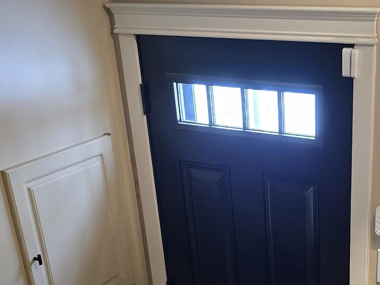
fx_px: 681
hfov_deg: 30.7
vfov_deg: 22.3
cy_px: 313
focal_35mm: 62
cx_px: 282
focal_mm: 6.3
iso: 1000
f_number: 1.7
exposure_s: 1/120
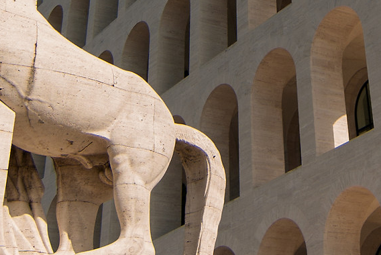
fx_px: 805
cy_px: -194
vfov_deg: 15.6
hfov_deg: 26.0
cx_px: 325
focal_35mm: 76
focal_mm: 12
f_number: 5
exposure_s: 1/800
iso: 100
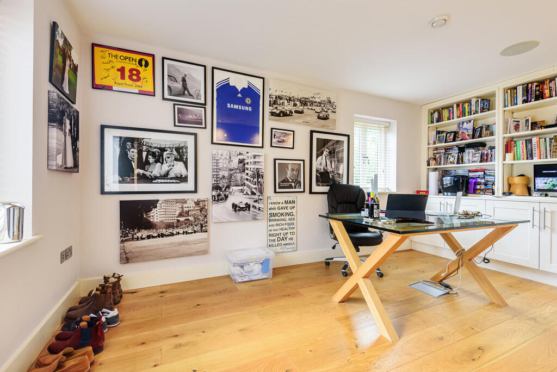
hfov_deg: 96.7
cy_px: 186
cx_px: 278
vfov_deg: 73.8
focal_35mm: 16
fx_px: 248
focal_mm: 16
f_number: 8
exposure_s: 1/6
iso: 250
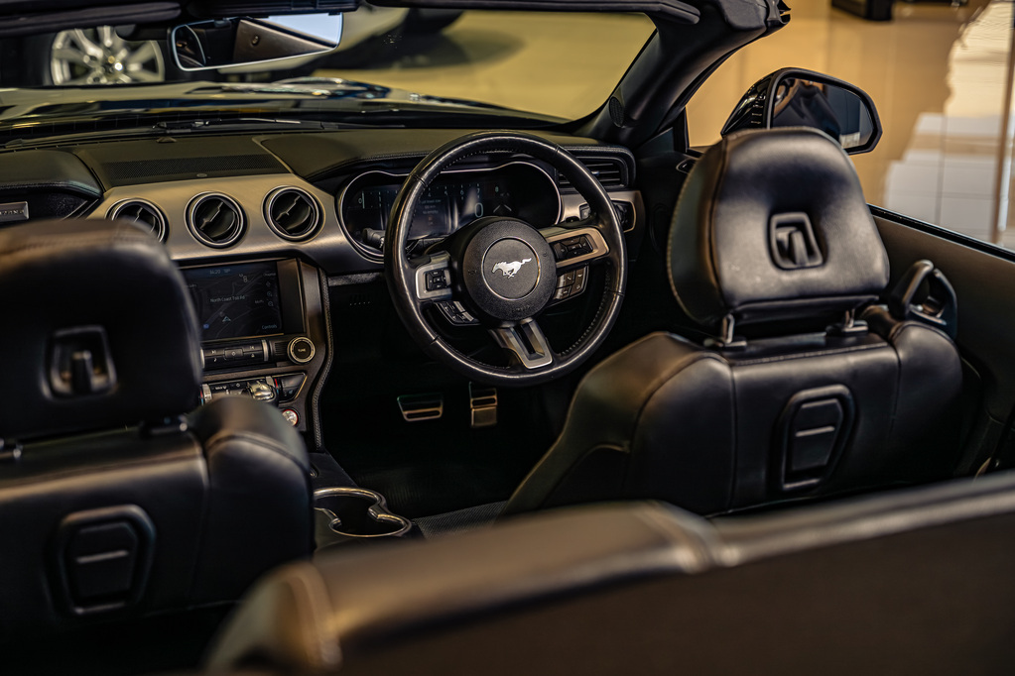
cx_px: 508
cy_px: 338
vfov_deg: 22.3
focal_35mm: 61
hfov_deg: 32.9
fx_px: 1720
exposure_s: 1/200
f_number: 3.5
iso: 250
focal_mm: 61
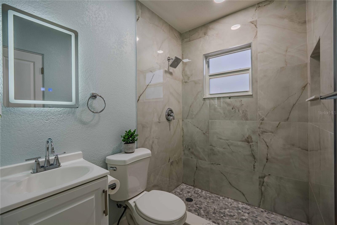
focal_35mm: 16
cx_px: 168
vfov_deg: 72.1
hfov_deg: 95.0
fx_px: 155
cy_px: 112
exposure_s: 1/50
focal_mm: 16.5
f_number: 8
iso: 320
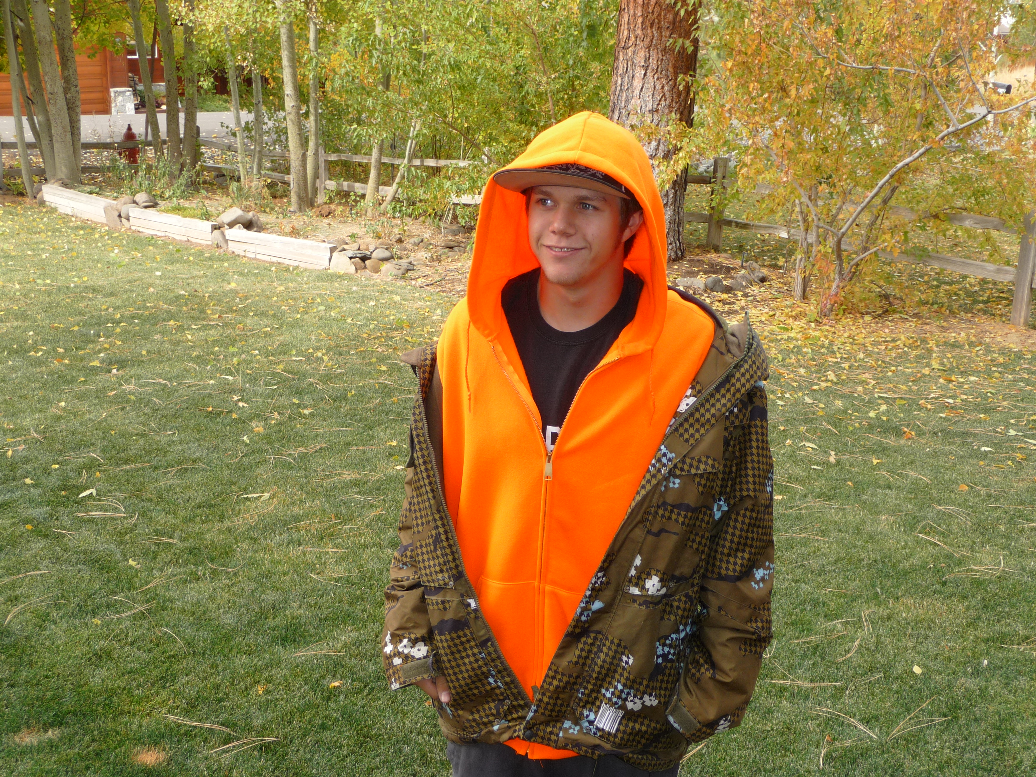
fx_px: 1287
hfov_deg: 43.9
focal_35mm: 43
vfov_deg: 33.6
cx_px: 518
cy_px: 388
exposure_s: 1/125
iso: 100
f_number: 4
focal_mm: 7.1
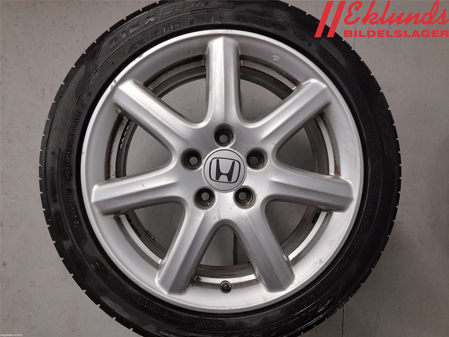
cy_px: 168
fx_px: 324
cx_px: 224
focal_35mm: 25
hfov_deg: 69.4
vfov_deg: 54.9
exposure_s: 1/50
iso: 400
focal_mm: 4.6
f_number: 2
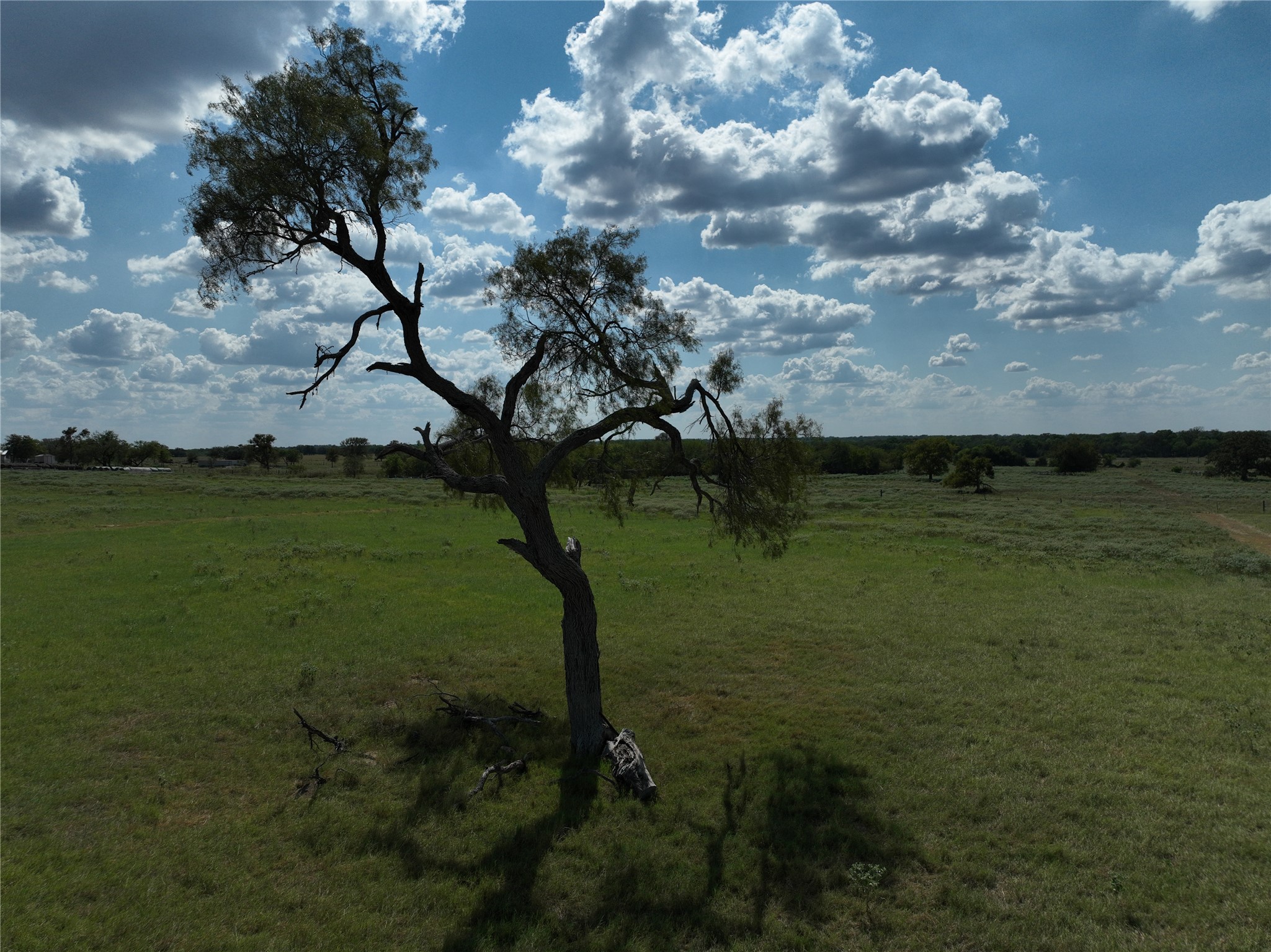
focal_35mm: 24
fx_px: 881
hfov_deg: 71.6
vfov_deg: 56.8
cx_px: 636
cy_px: 476
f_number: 2.8
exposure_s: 1/8000
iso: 100
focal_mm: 12.29
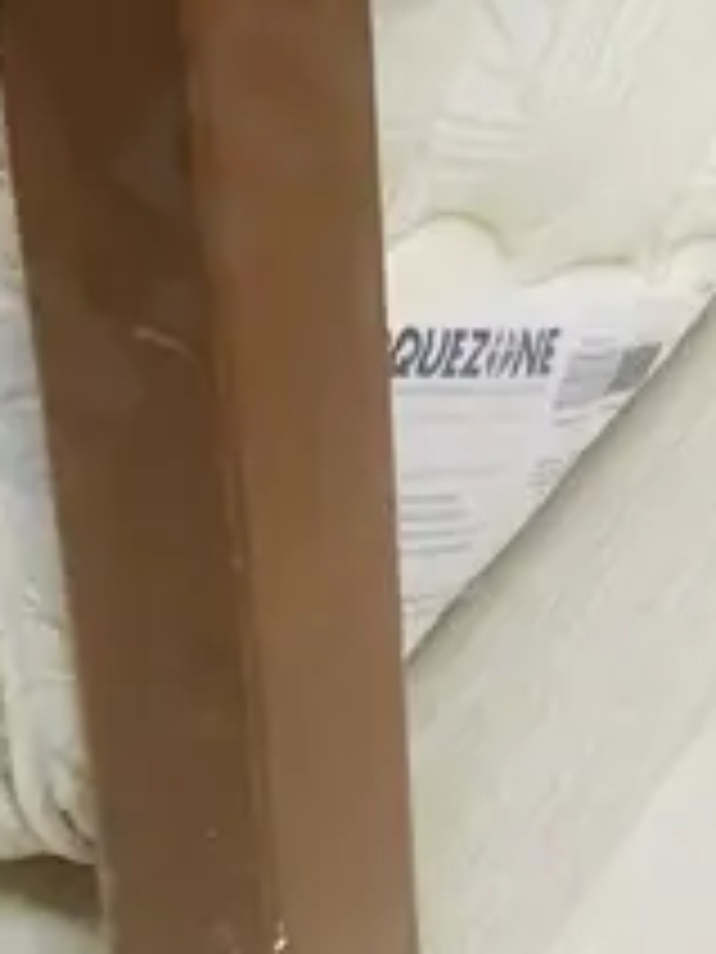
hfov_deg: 10.6
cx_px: 1031
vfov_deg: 12.8
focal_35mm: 135
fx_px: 3723
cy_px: -936
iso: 100
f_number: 1.8
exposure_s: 1/50
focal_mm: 3.99
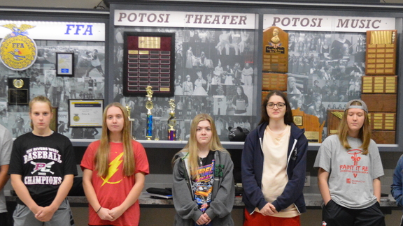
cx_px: 196
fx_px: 716
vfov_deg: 17.9
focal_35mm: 67
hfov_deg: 31.4
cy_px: 177
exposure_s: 1/200
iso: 3200
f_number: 4
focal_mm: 24
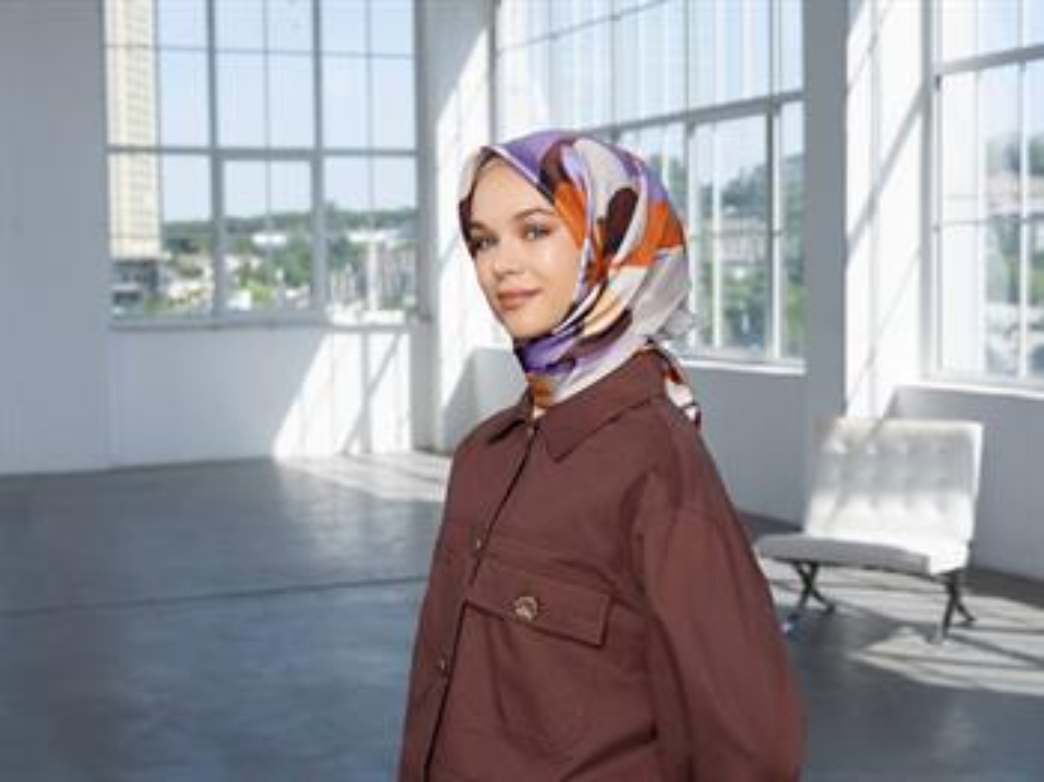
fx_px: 1778
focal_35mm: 59
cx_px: 522
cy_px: 391
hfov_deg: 32.7
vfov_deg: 24.8
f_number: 8
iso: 200
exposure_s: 1/125
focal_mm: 75
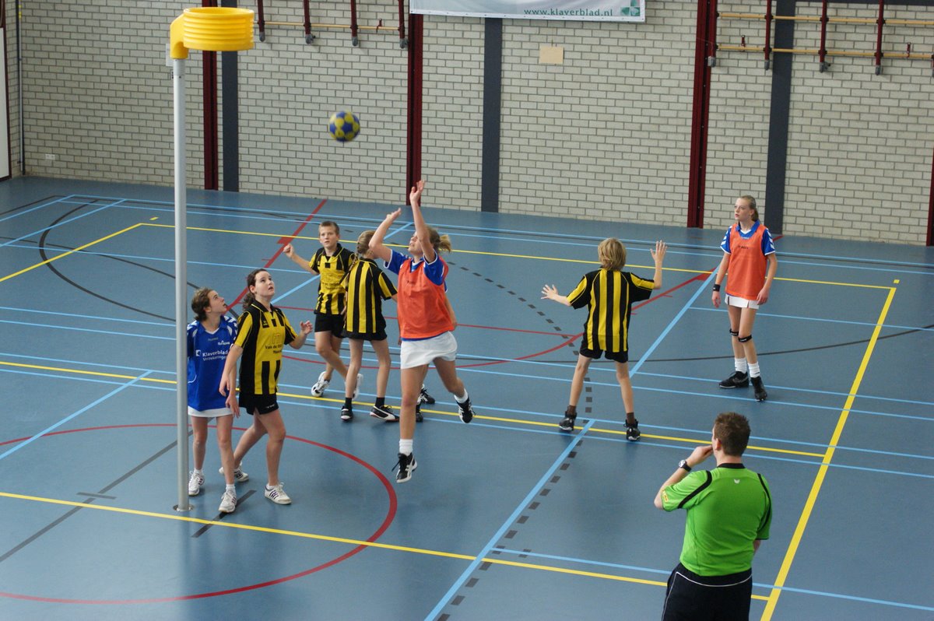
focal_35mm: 60
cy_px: 310
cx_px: 467
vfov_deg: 22.6
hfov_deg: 33.4
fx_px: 1555
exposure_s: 1/200
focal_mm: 40
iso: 800
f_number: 4
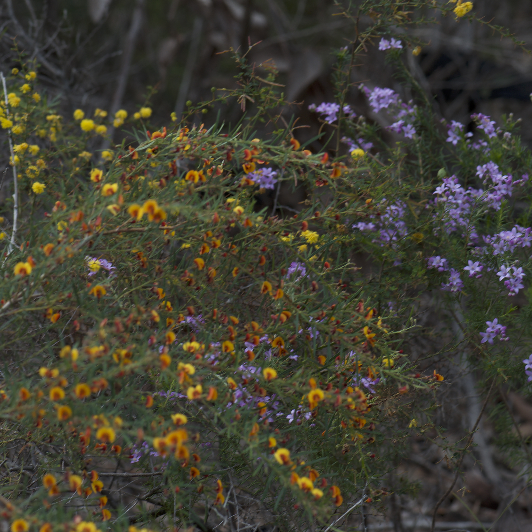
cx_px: 301
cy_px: 267
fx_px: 3523
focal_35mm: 203
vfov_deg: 8.6
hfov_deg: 8.6
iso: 125
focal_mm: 105
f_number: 7.1
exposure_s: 1/80
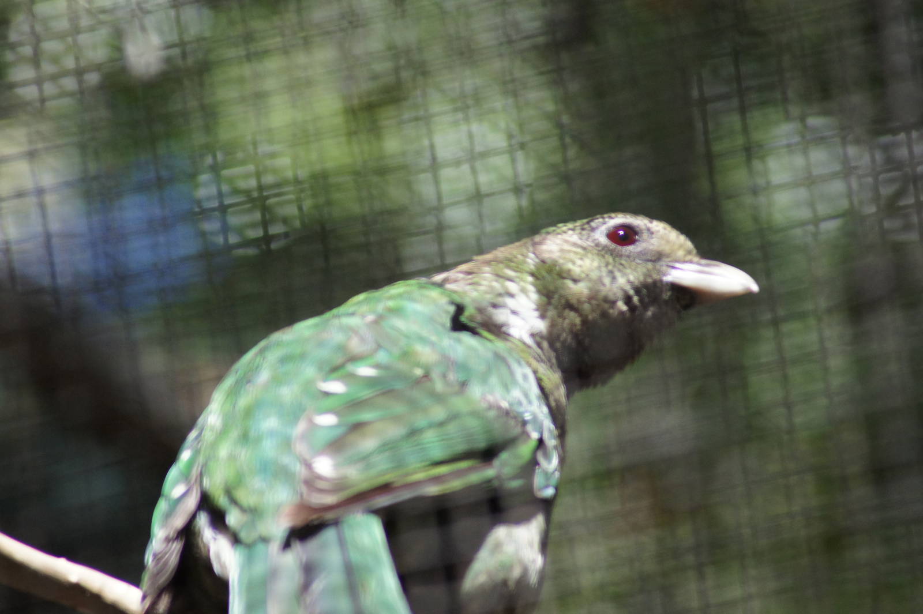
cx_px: 462
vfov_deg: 3.1
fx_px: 11531
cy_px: 307
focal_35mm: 450
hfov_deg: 4.6
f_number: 6.3
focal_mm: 300
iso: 800
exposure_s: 1/500
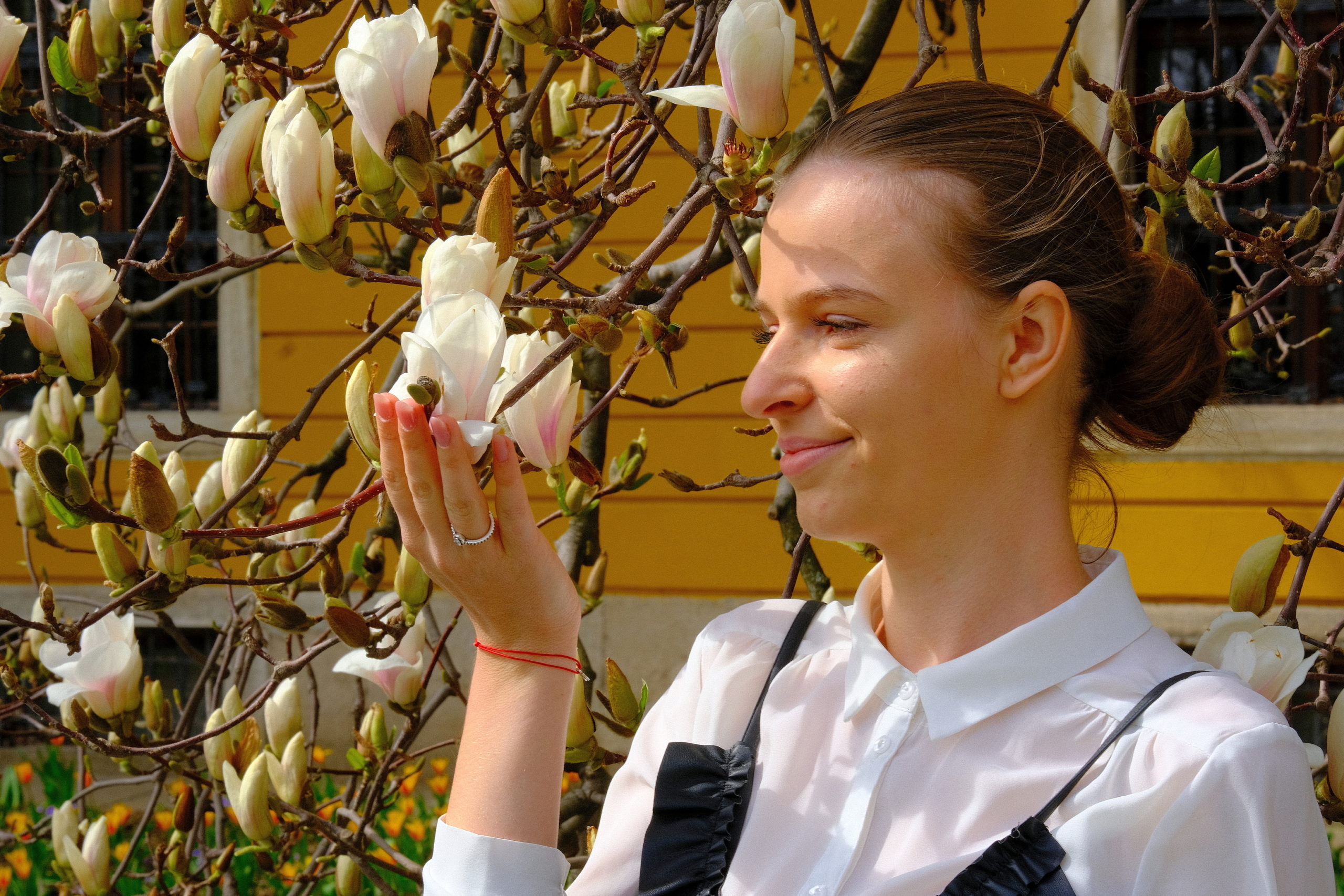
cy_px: 448
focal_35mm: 101
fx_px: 3771
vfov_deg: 13.6
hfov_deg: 20.2
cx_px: 672
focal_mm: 67.1
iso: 320
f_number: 16
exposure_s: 1/90
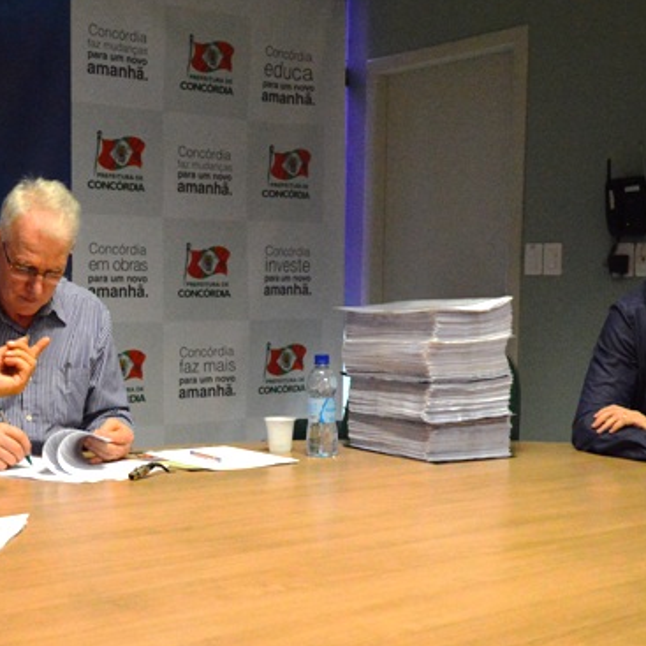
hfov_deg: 33.5
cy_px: 387
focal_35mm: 50
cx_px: 176
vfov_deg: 33.9
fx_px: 1056
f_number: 3.5
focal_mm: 18
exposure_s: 1/320
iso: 3200
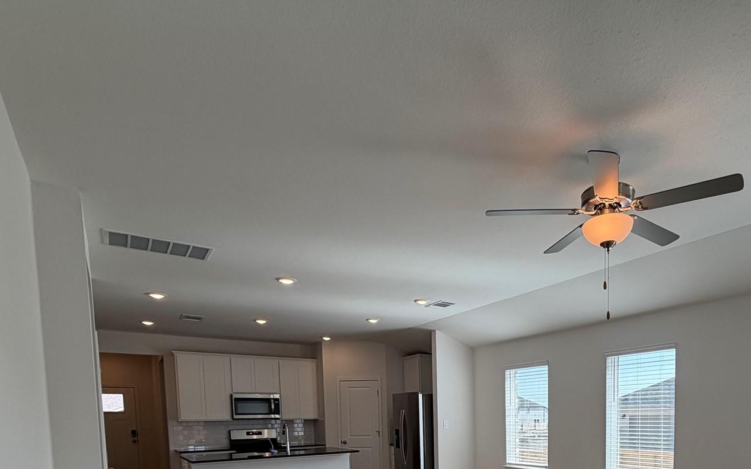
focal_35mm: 24
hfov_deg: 72.5
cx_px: 502
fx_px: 491
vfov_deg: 44.8
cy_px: 449
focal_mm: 2.22
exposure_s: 1/210
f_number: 2.2
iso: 50
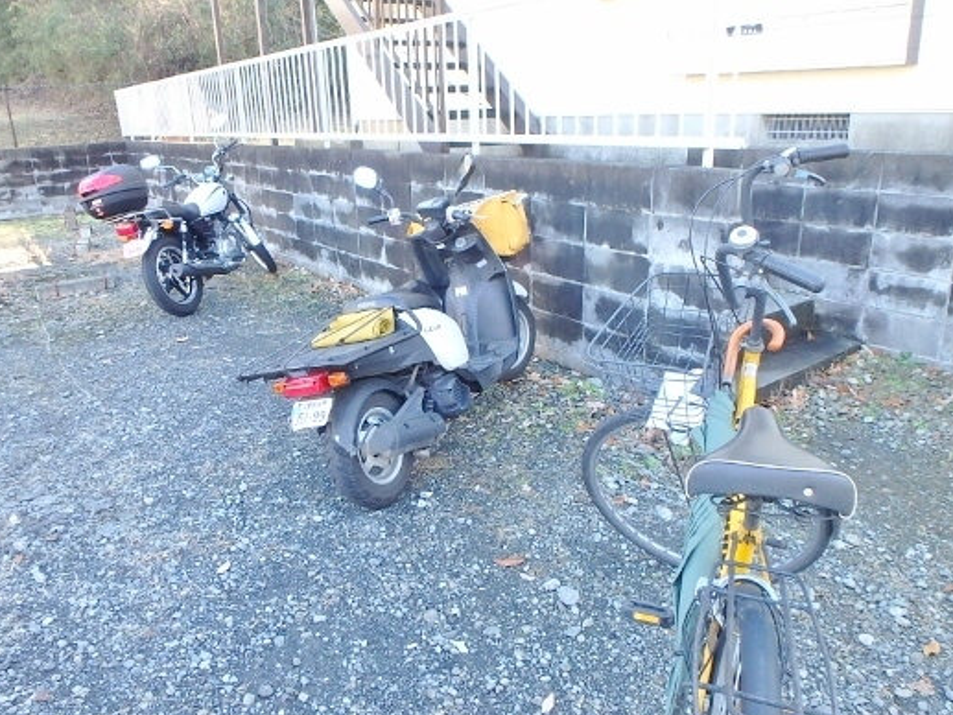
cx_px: 463
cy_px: 352
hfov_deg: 67.3
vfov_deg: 53.1
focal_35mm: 26
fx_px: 716
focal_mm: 3.7
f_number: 3.5
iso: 200
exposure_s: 1/60
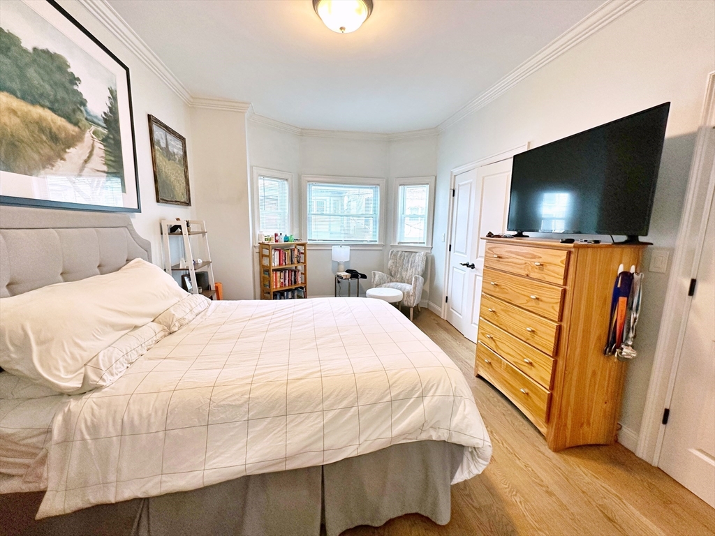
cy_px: 268
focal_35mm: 14
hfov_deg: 102.1
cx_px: 358
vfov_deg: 85.7
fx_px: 289
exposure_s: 1/120
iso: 200
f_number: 2.2
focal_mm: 2.22
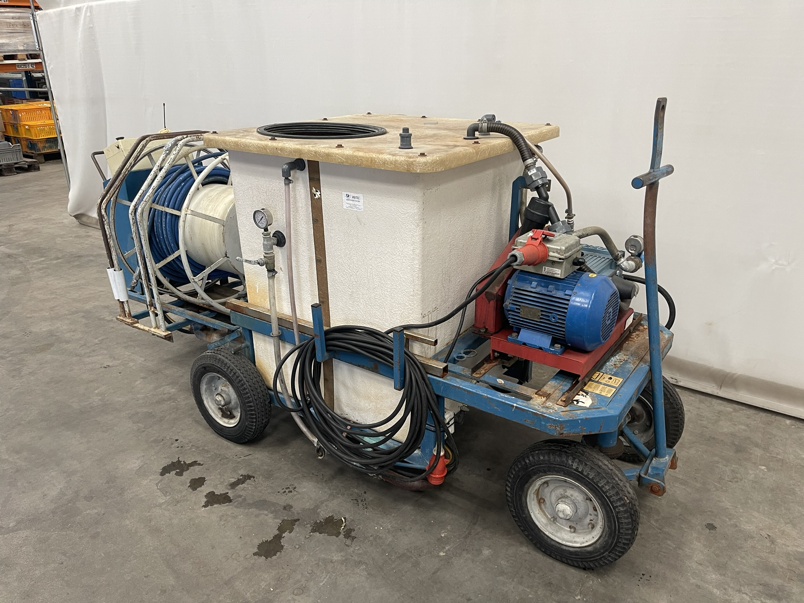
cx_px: 402
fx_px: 581
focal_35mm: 25
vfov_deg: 54.9
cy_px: 302
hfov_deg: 69.4
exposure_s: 1/69
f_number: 1.6
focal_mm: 5.1
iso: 125
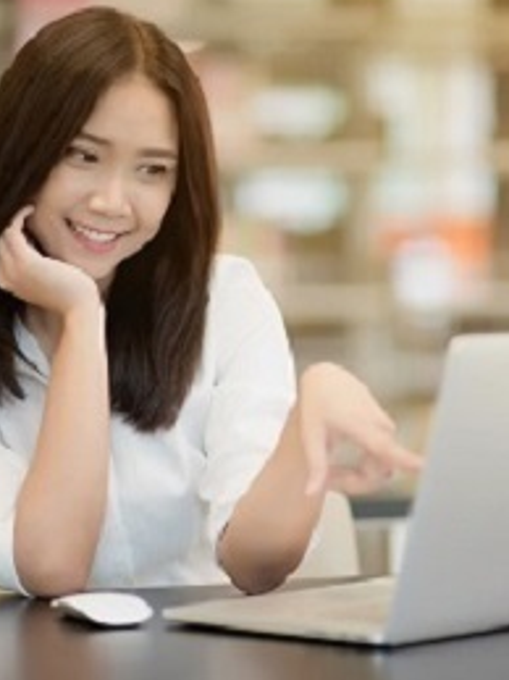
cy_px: 295
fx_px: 2786
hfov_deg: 10.4
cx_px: 328
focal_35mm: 142
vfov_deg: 13.9
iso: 800
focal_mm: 85
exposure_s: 1/640
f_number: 1.4
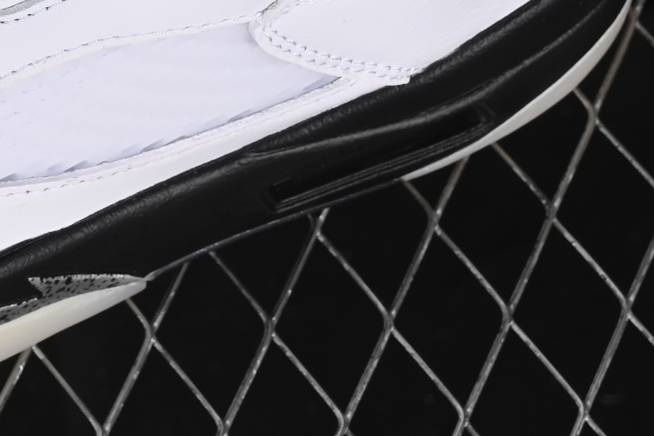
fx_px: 5012
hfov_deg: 7.4
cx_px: -121
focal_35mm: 276
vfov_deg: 4.9
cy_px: -315
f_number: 8
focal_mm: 50
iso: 160
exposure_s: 1/80
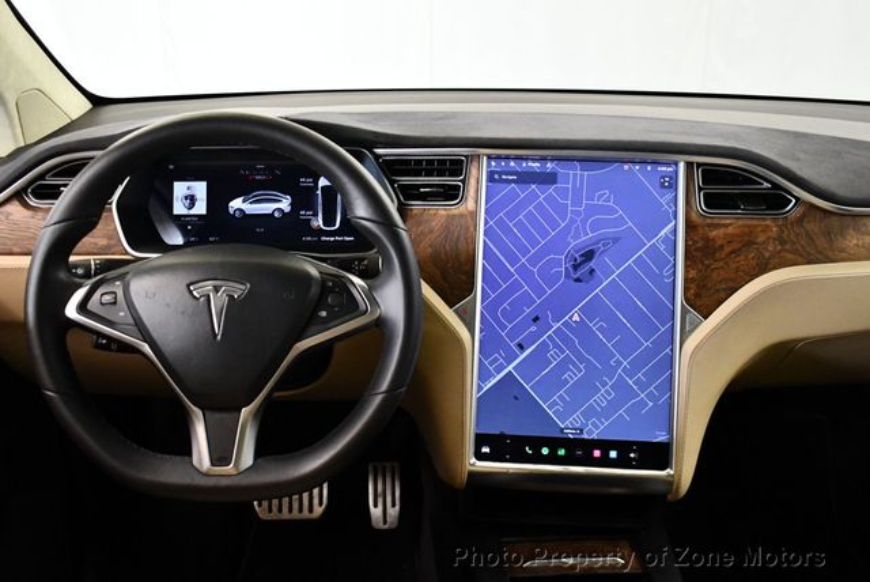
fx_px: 871
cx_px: 435
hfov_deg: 53.1
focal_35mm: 36
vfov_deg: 36.9
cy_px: 291
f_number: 3.5
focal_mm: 18
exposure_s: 1/125
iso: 3200
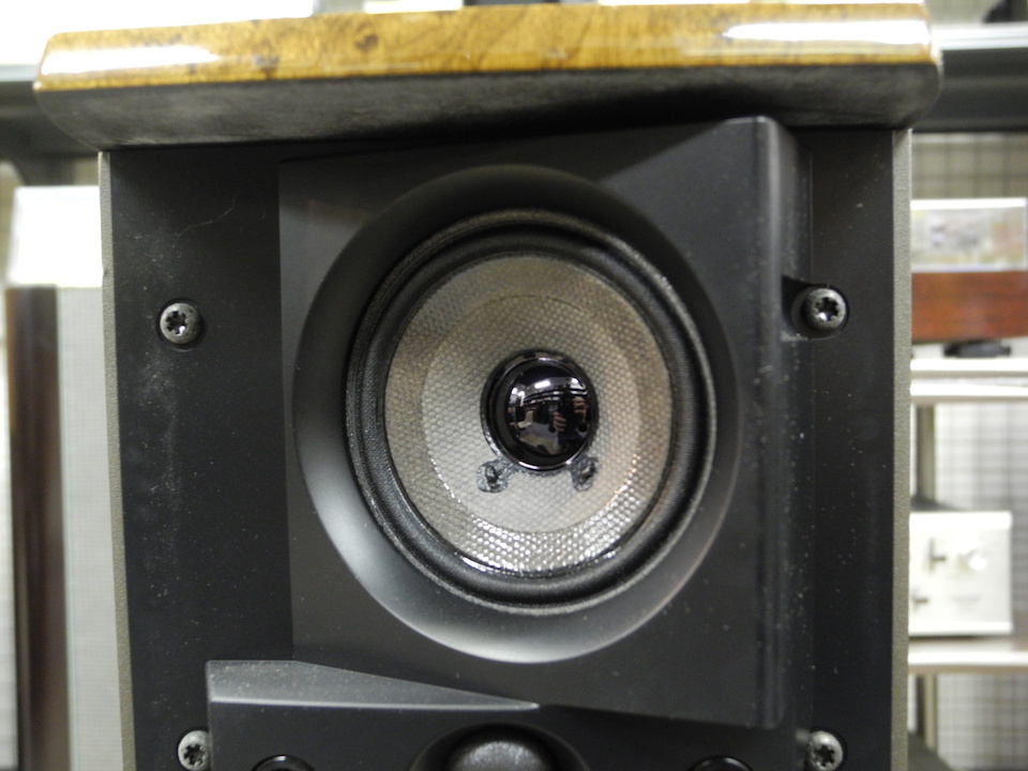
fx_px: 950
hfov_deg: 56.8
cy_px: 386
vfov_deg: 44.2
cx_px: 514
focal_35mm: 32
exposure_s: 1/7.7
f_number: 2.8
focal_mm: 6.8
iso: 400
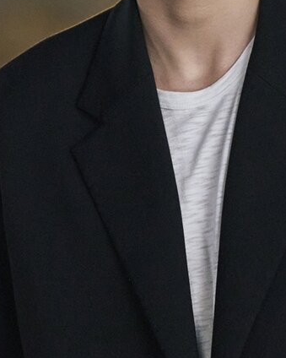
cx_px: 71
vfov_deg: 4.9
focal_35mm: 394
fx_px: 4170
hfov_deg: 3.9
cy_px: 44
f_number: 1.8
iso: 3200
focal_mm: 85
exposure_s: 1/160
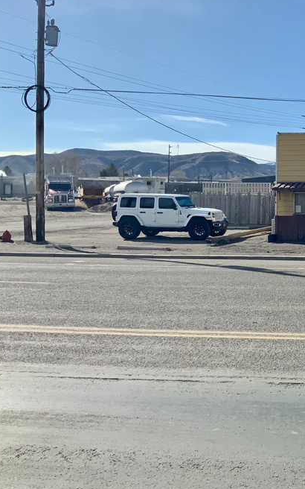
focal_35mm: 48
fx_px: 638
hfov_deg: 24.3
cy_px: 206
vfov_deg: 41.7
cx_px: 371
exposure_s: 1/3322
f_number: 1.8
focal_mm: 3
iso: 16
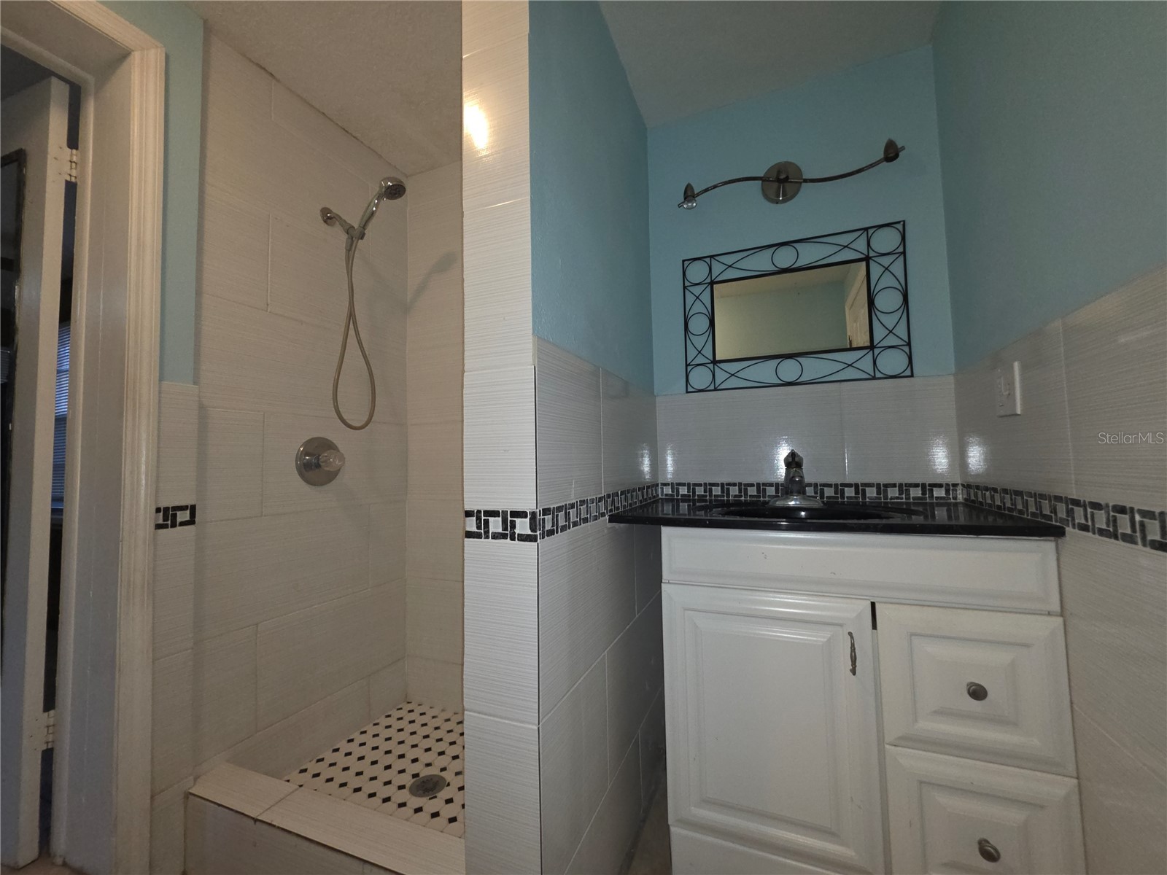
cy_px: 438
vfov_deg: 89.9
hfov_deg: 106.2
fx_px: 438
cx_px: 584
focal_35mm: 13
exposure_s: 1/60
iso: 160
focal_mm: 2.2
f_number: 1.9
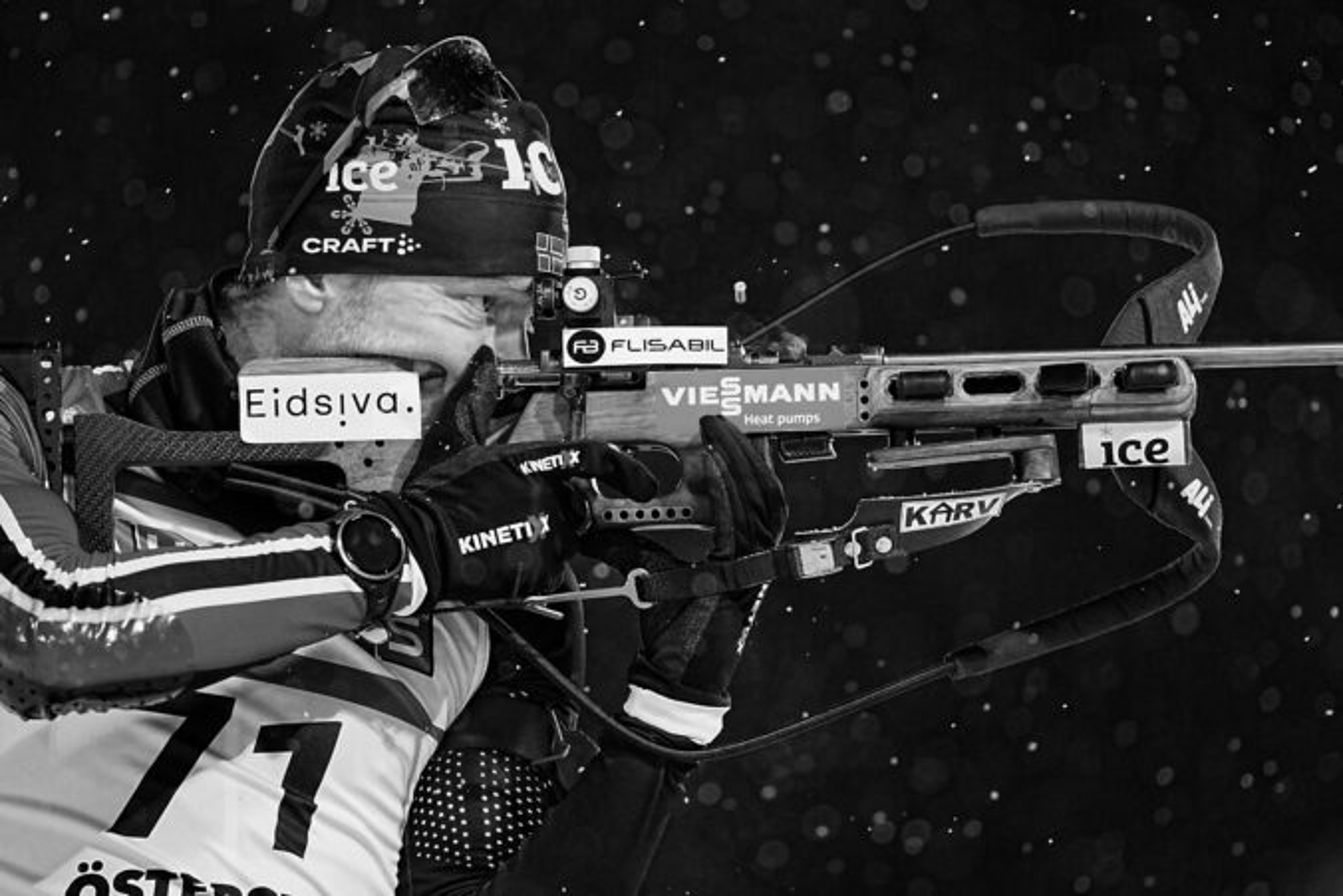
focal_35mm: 600
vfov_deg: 2.3
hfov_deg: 3.4
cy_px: 448
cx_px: 672
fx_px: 22387
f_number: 2.8
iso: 1600
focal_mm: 400
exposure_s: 1/1000
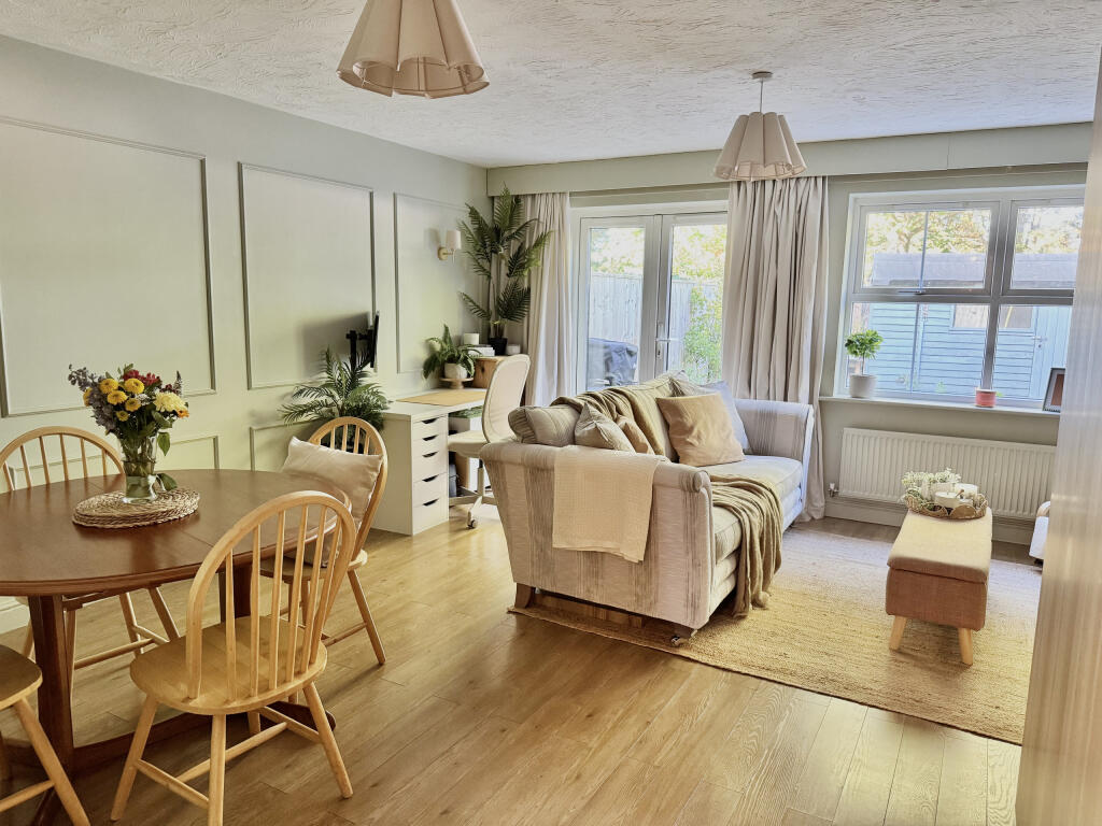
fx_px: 764
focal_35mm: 24
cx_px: 551
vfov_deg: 56.8
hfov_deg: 71.6
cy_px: 413
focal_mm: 6.76
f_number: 1.78
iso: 400
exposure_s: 1/50
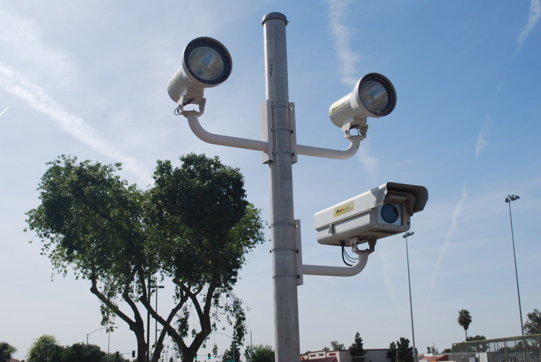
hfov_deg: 41.1
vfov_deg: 28.1
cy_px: 181
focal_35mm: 48
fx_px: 722
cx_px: 270
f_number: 9
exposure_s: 1/320
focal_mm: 32
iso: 100
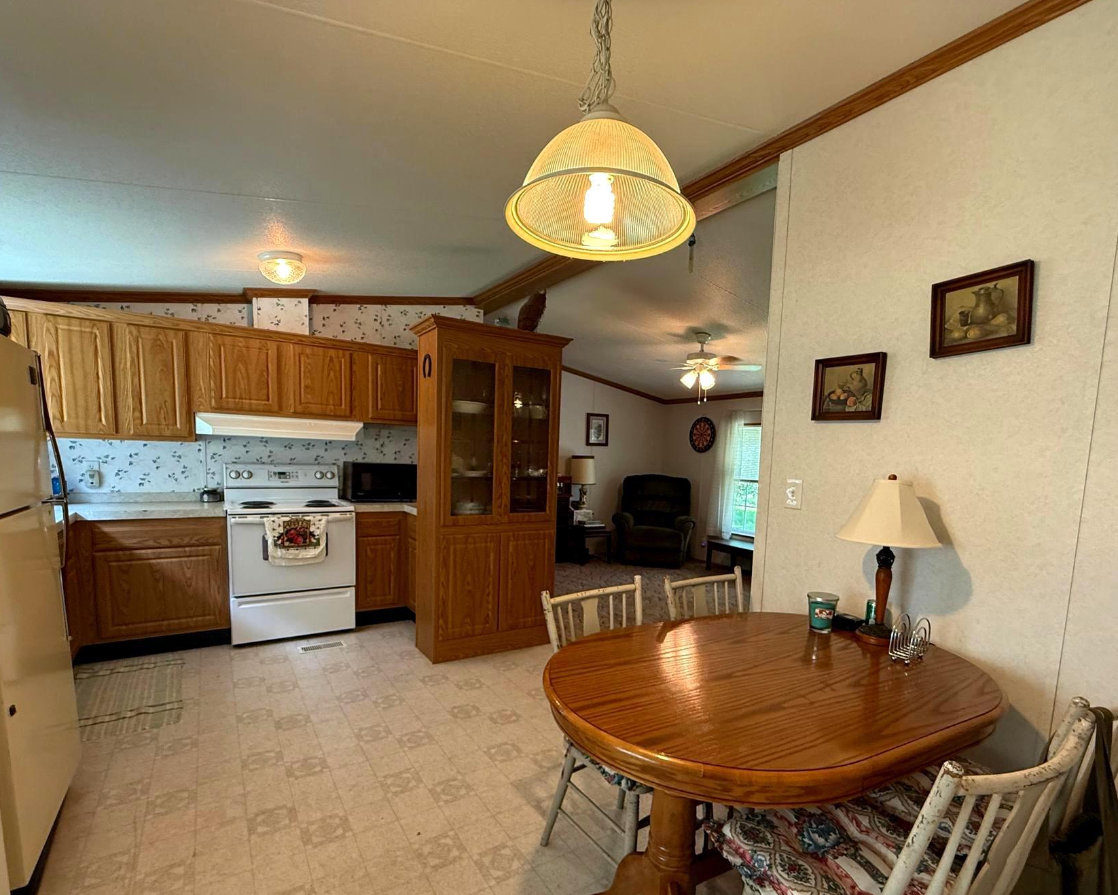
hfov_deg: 89.6
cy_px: 516
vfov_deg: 76.5
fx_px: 563
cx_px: 579
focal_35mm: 17
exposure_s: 1/60
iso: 250
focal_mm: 2.22
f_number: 2.2
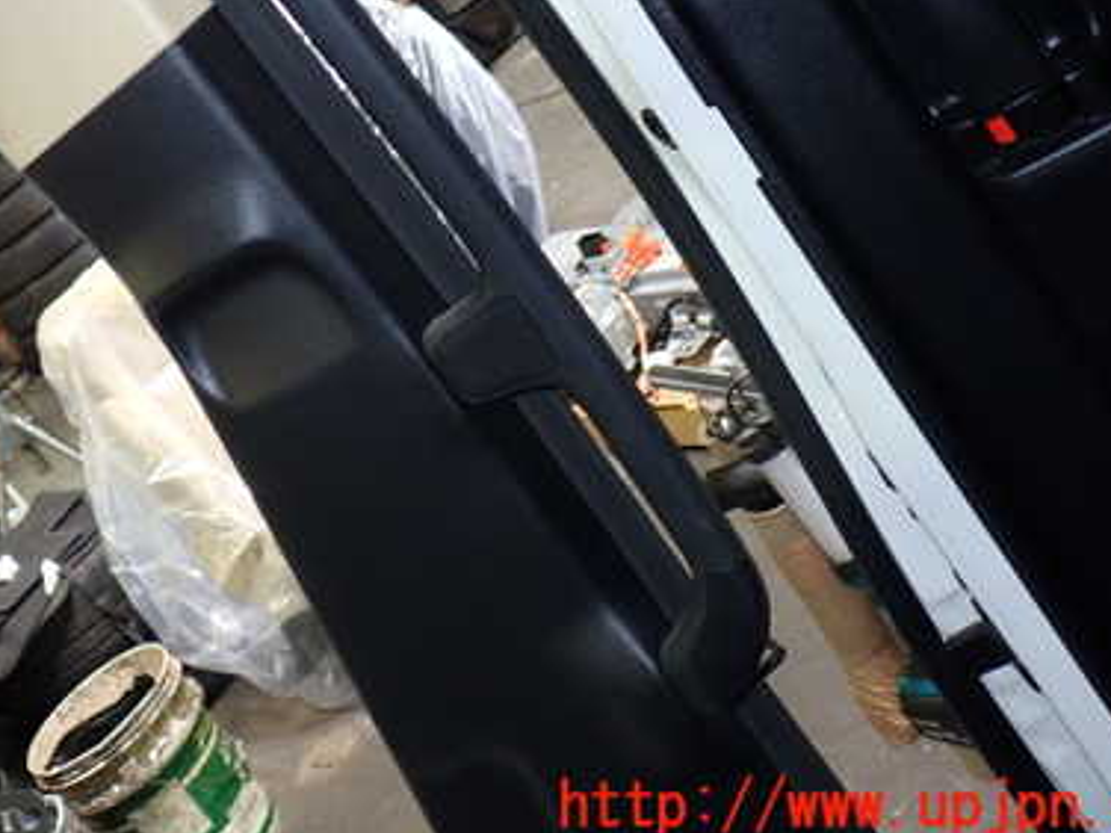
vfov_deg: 28.0
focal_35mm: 51
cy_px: 180
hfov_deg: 37.0
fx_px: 1637
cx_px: 340
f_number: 2.4
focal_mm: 5.79
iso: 200
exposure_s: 1/30
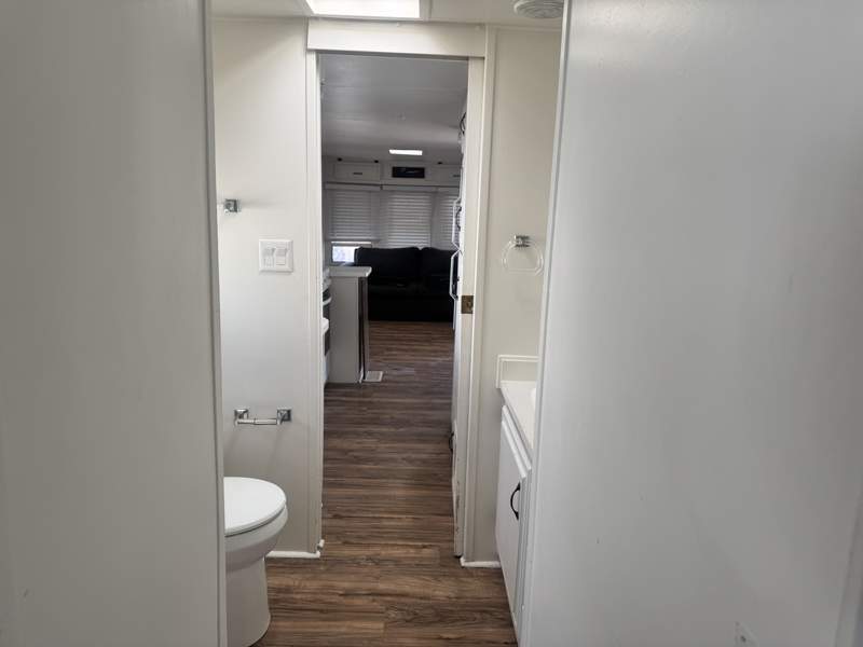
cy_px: 324
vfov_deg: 56.8
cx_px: 432
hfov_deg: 71.6
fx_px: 598
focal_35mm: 24
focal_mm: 6.76
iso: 80
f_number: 1.78
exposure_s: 1/121
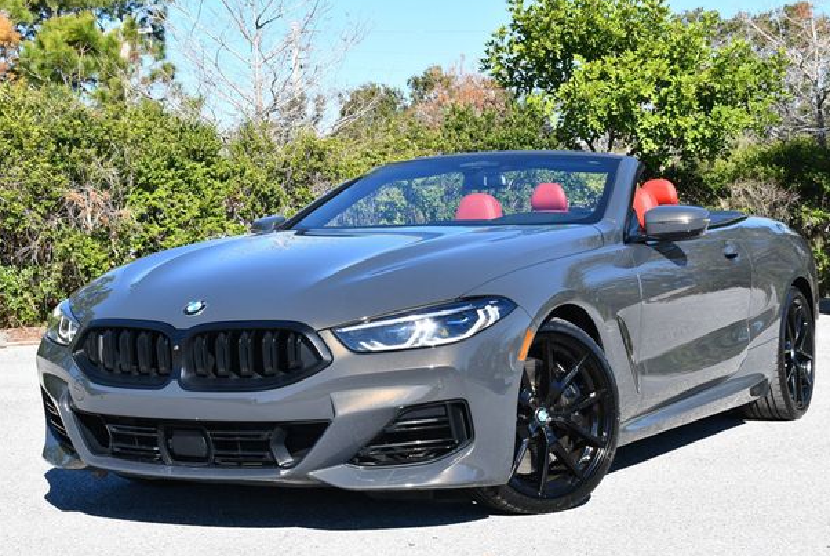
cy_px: 280
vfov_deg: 20.1
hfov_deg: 29.6
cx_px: 438
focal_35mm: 68
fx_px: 1570
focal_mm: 32
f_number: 8
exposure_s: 1/250
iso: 140
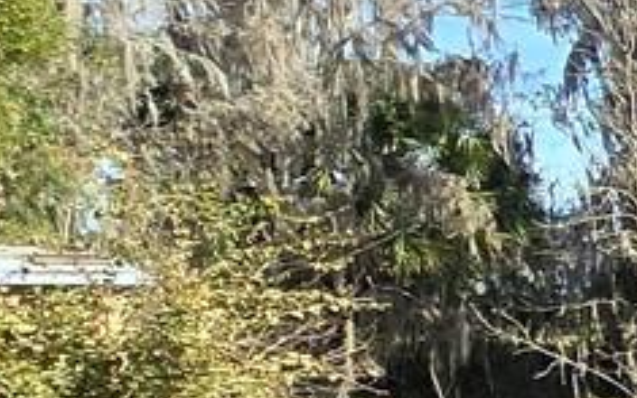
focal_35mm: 94
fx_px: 1632
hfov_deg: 12.5
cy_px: 341
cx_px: 1784
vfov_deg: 13.8
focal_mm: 2.2
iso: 50
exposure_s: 1/1096
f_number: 2.2
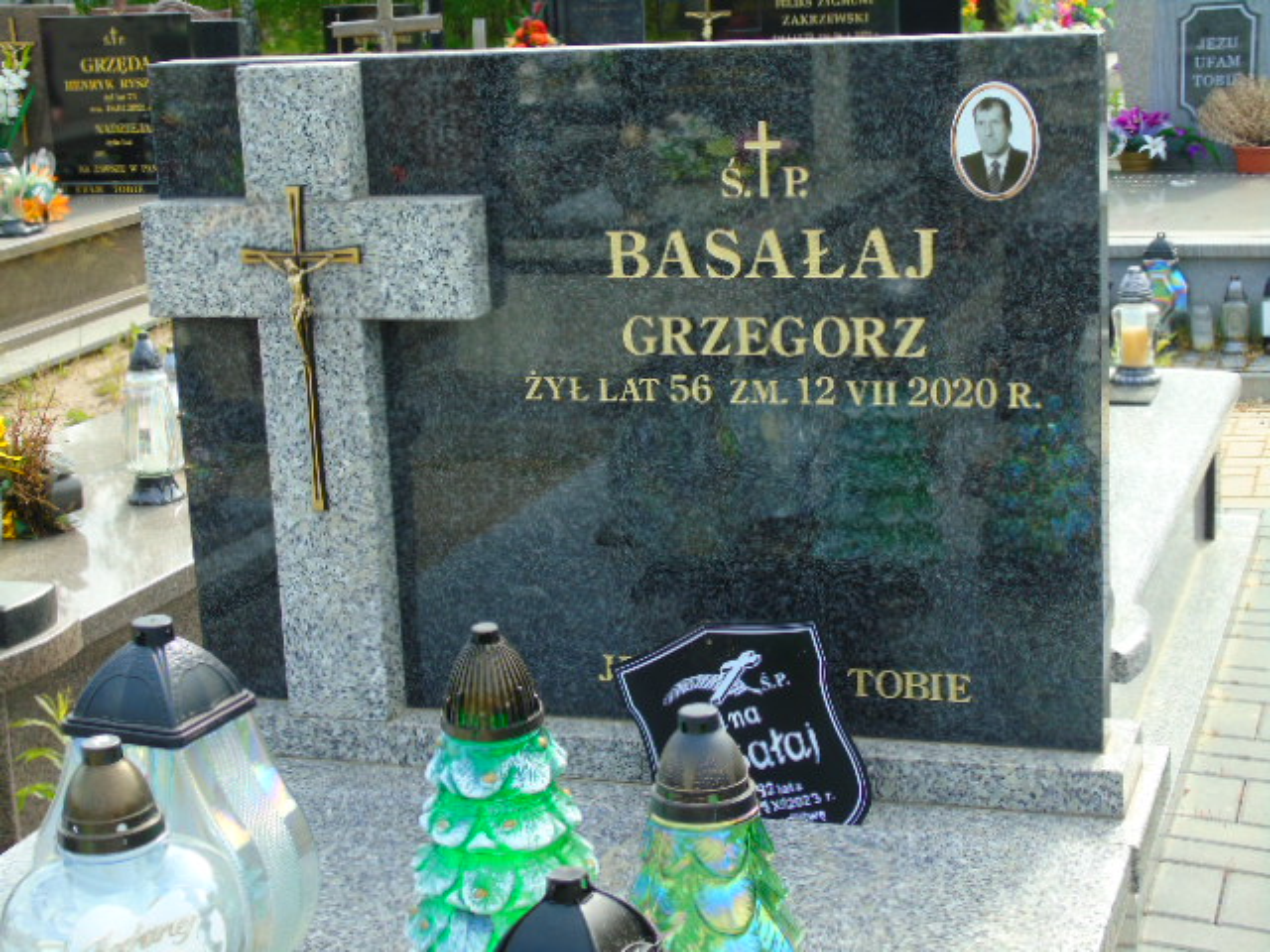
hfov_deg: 31.2
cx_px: 635
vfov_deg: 23.7
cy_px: 476
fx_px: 2275
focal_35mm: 62
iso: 80
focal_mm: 11
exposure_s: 1/160
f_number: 4.5
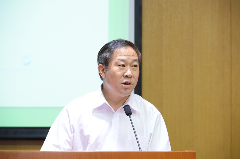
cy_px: 80
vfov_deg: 10.1
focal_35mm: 135
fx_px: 898
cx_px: 120
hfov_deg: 15.2
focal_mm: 135
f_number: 5
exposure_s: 1/125
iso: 1600
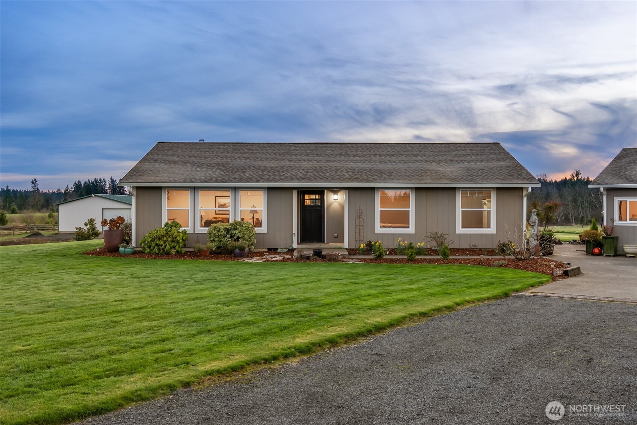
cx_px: 318
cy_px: 212
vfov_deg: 35.1
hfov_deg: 50.7
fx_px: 673
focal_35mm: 38
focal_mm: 38
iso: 500
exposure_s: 1/2
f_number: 9
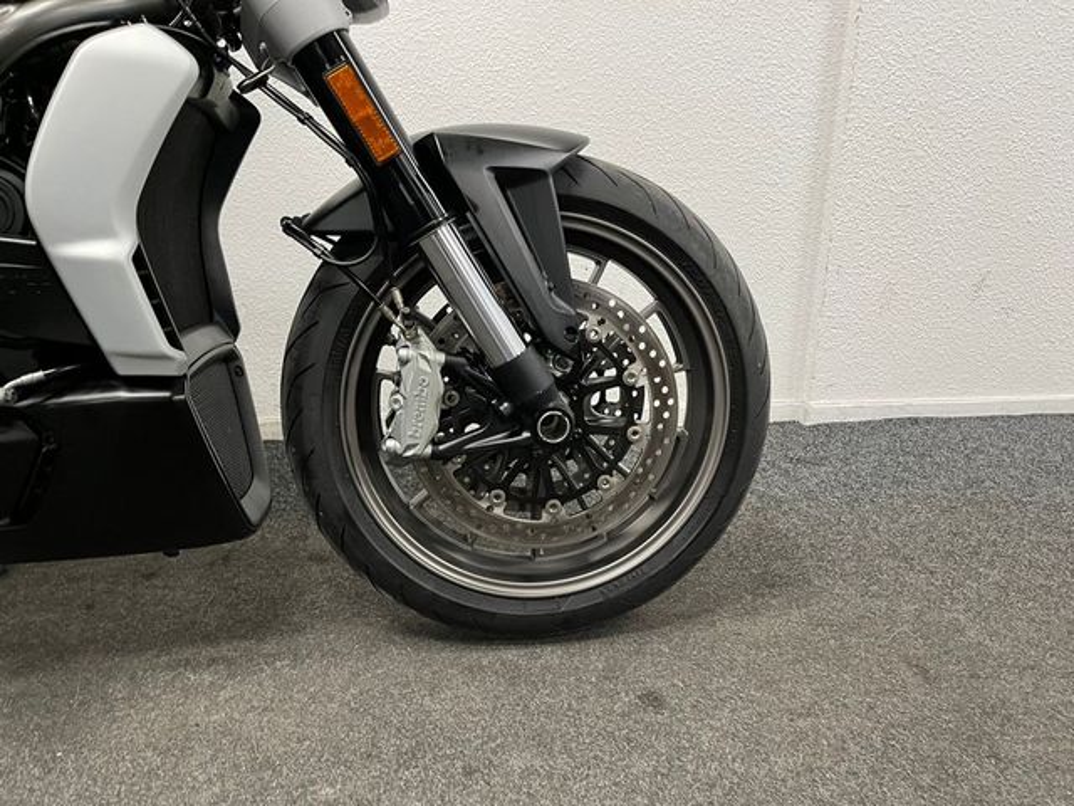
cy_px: 403
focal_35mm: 26
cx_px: 537
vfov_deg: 53.1
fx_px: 807
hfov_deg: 67.3
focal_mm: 5.1
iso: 160
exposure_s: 1/50
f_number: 1.6
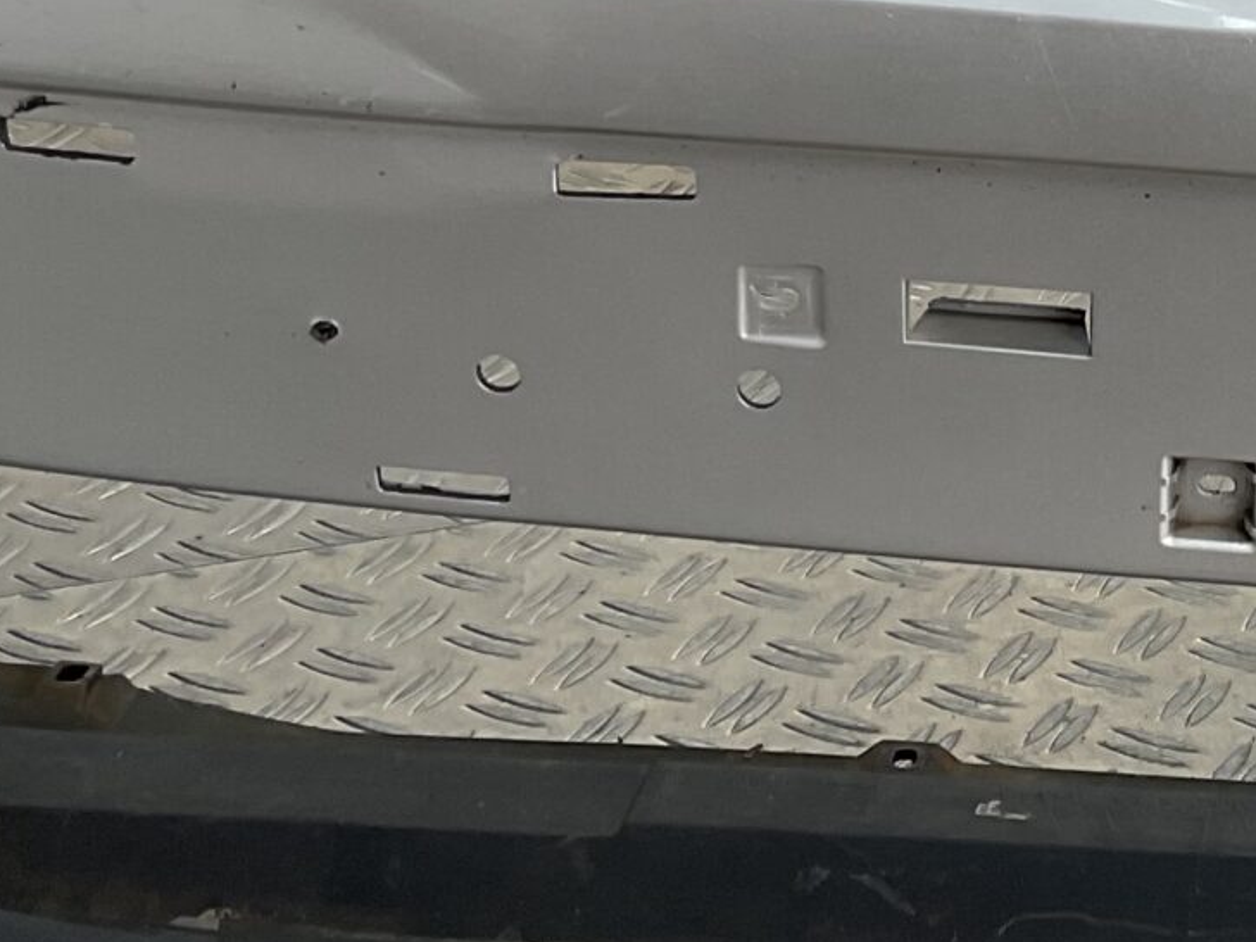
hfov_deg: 18.6
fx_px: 3701
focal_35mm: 102
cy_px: 95
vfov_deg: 14.4
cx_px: 1368
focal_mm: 3
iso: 16
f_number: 1.8
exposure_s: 1/248
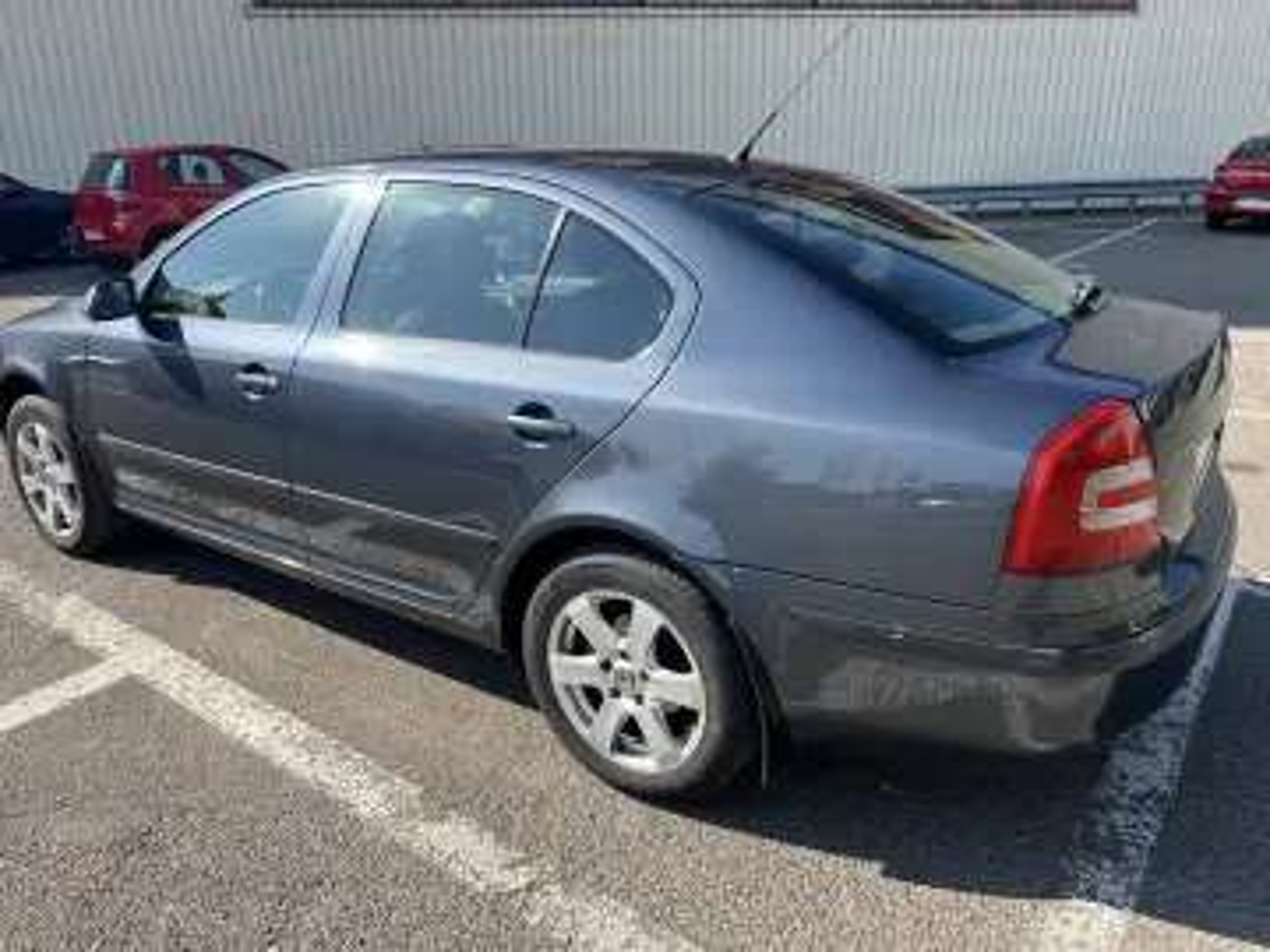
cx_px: 635
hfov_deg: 67.3
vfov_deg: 53.1
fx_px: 954
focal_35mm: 26
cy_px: 476
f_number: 1.5
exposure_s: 1/1808
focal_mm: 5.7
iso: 50
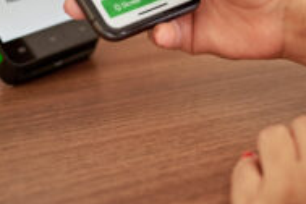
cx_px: 214
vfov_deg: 10.7
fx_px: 1079
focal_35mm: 127
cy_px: 14
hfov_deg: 16.1
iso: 320
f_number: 2
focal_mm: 40
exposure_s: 1/160
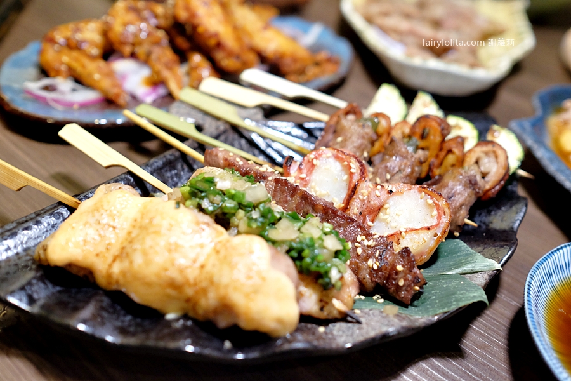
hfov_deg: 54.4
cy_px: 190
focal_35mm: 35
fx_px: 555
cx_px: 286
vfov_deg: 37.9
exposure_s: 1/50
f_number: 2.5
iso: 3200
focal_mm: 23
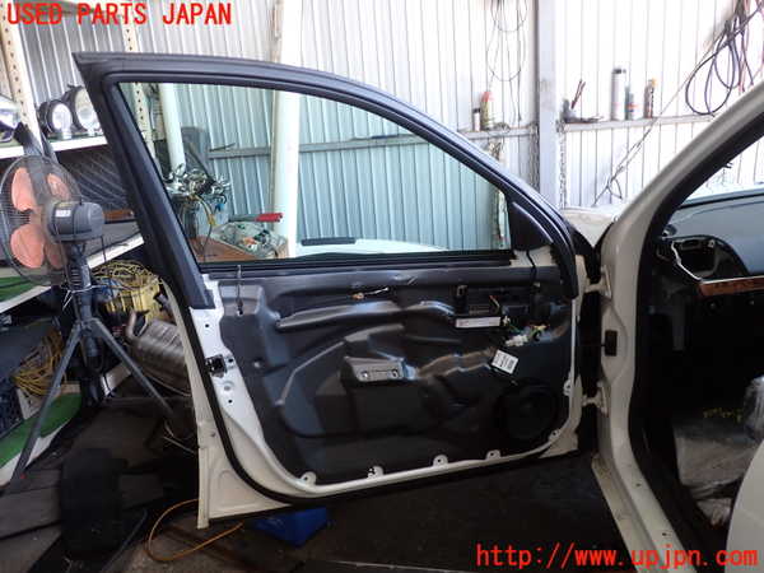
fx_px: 662
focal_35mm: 30
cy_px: 286
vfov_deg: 46.8
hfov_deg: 60.0
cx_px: 382
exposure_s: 1/60
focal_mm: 5.4
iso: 160
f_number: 2.3
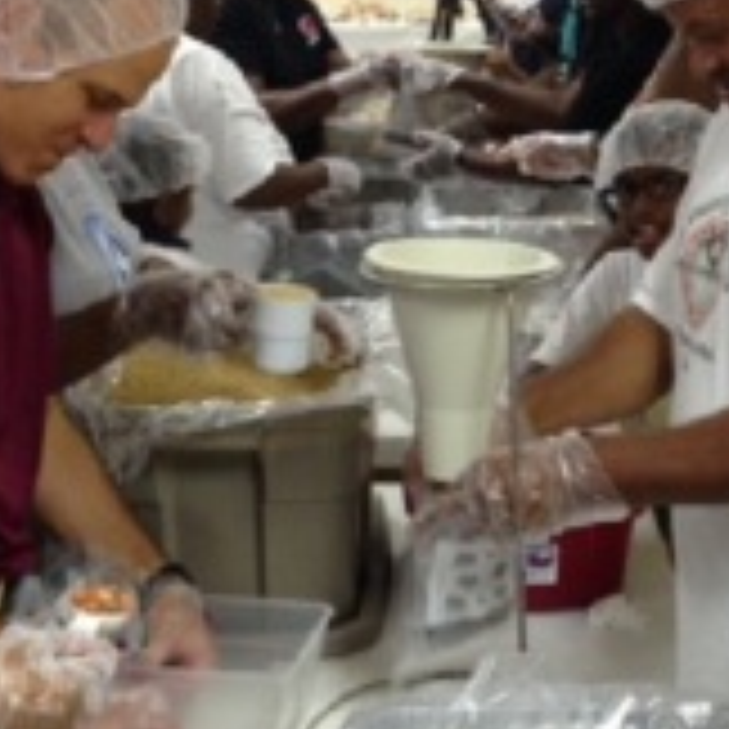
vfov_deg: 21.4
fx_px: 1930
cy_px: 344
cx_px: 477
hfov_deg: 21.3
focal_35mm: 81
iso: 125
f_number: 2.4
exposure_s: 1/20
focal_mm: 4.13
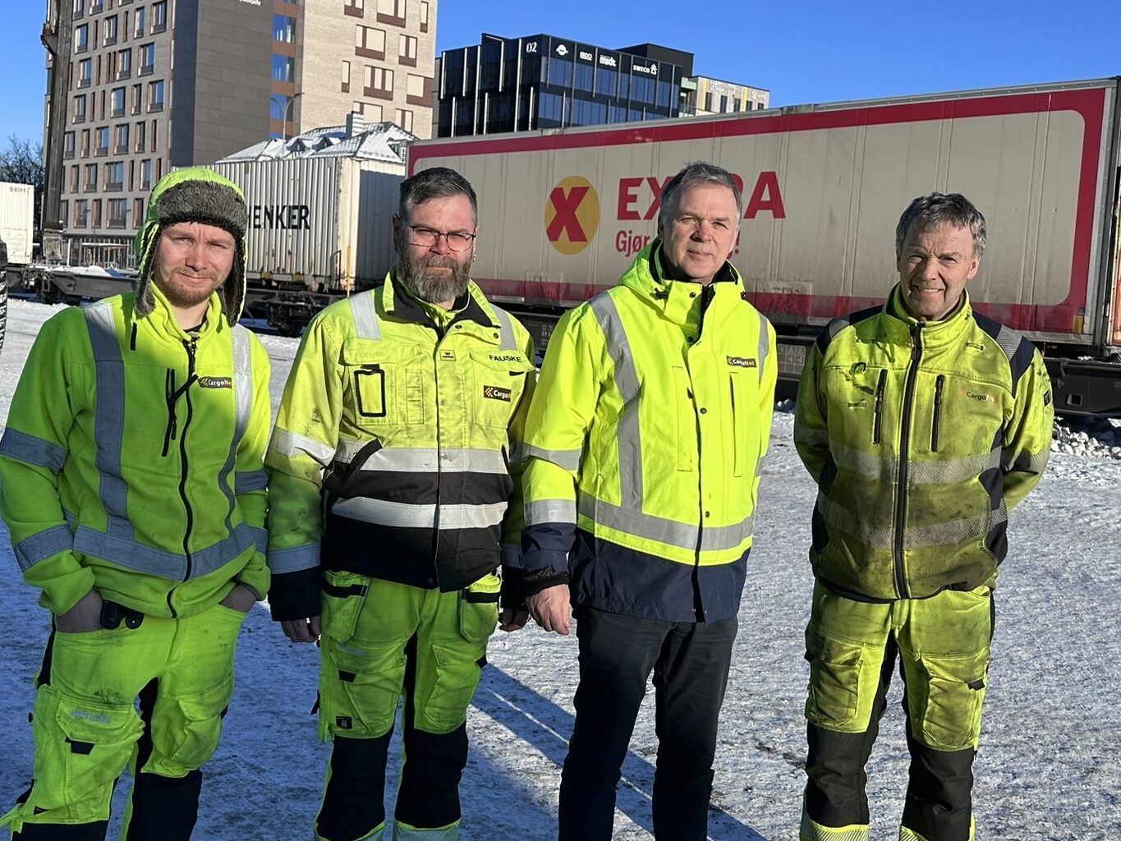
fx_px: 777
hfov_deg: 71.6
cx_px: 560
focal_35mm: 24
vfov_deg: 56.8
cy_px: 420
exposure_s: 1/4762
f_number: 1.78
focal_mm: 6.86
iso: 80
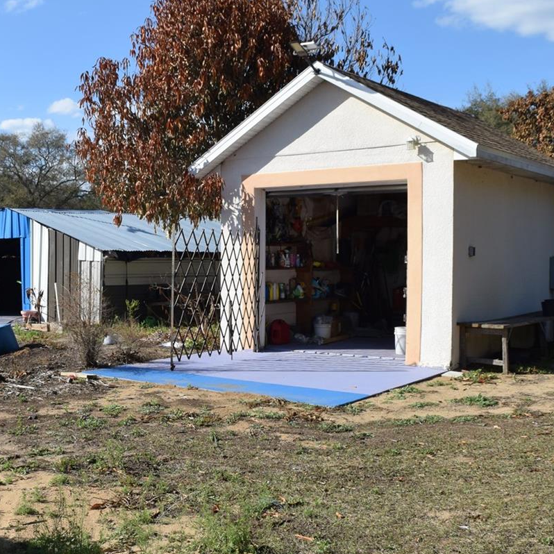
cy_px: 286
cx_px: 160
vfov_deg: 36.8
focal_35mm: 46
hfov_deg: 36.2
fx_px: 833
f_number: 8
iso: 200
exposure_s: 1/640
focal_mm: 18
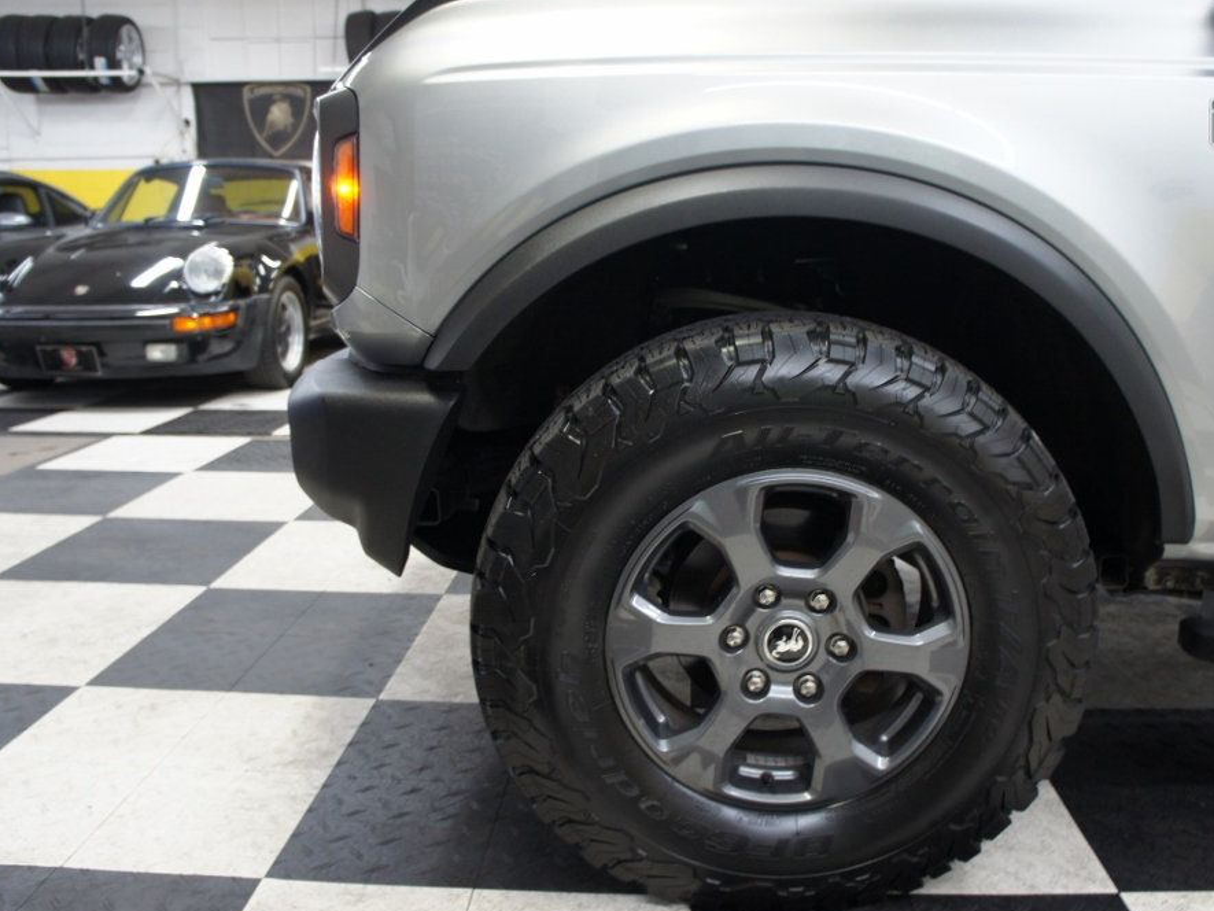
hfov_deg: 59.7
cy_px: 455
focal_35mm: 30
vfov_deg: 46.8
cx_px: 691
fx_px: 1052
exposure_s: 1/30
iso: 640
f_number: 3.5
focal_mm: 18
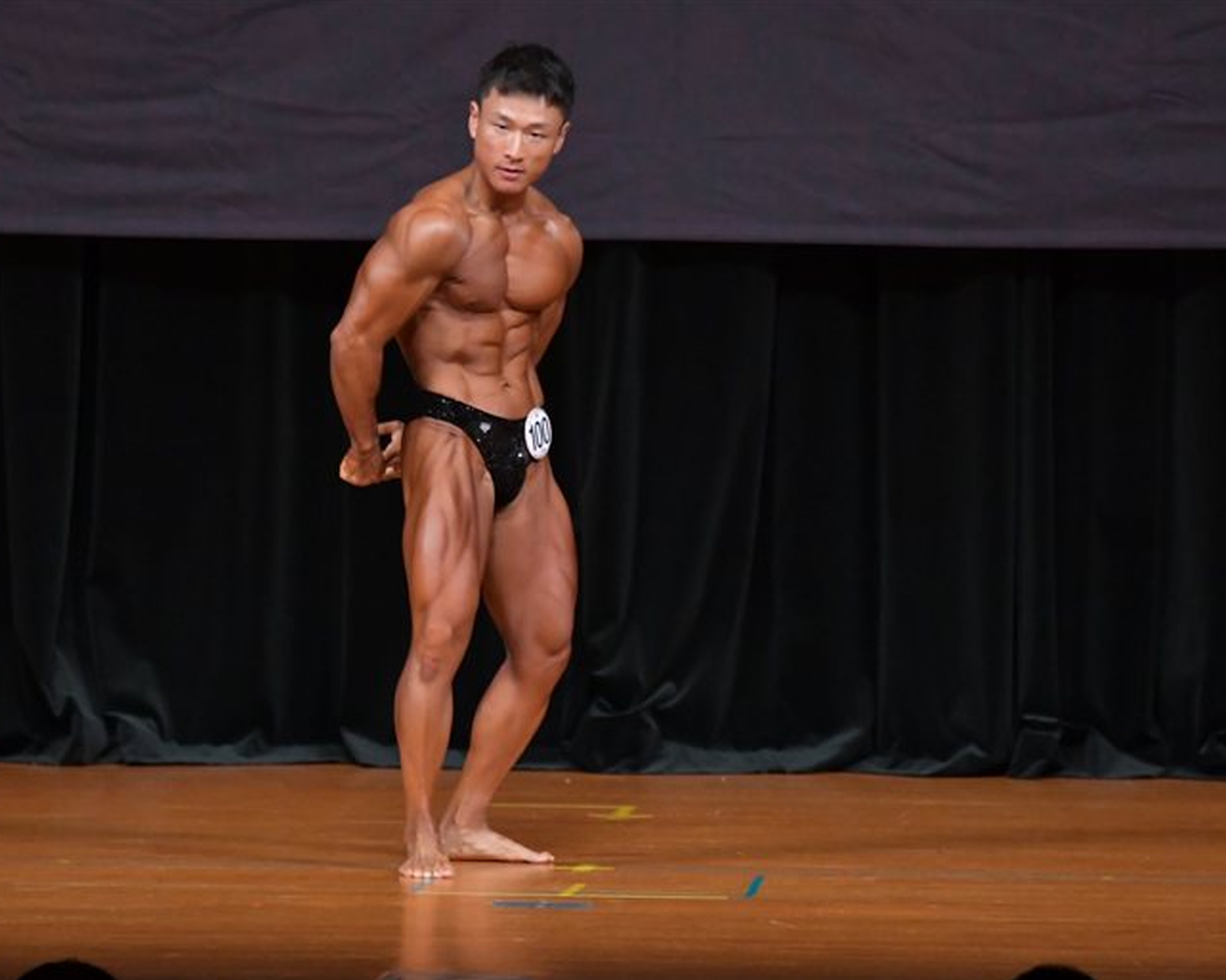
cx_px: 560
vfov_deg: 4.5
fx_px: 12331
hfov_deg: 5.7
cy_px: 491
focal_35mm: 340
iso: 4000
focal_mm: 200
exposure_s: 1/400
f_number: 5.6
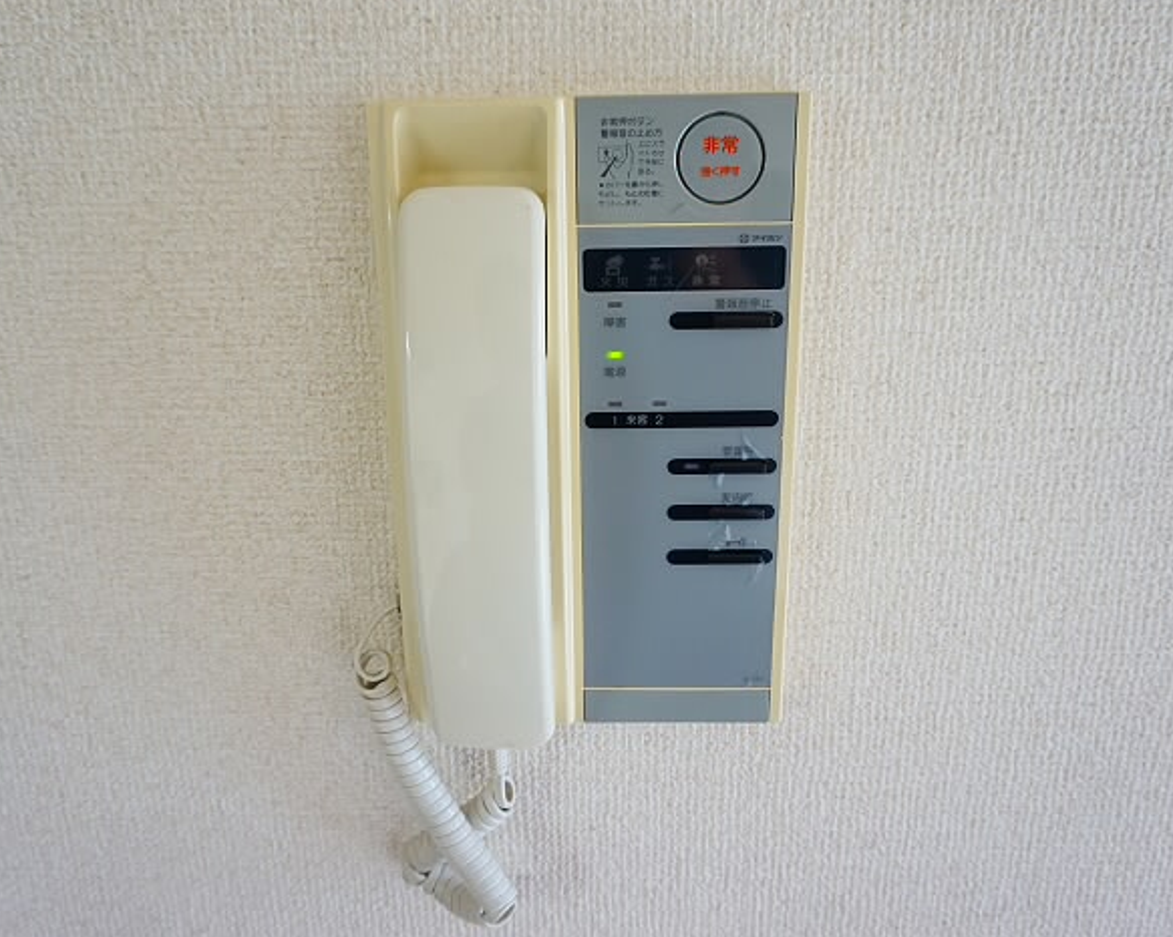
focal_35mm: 28
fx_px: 972
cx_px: 568
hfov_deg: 62.2
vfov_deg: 51.5
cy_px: 462
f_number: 4
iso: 640
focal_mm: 16
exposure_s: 1/60
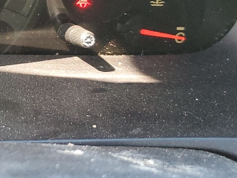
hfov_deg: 20.1
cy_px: -15
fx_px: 596
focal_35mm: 87
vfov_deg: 16.5
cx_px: -92
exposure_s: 1/60.2
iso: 180
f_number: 1.5
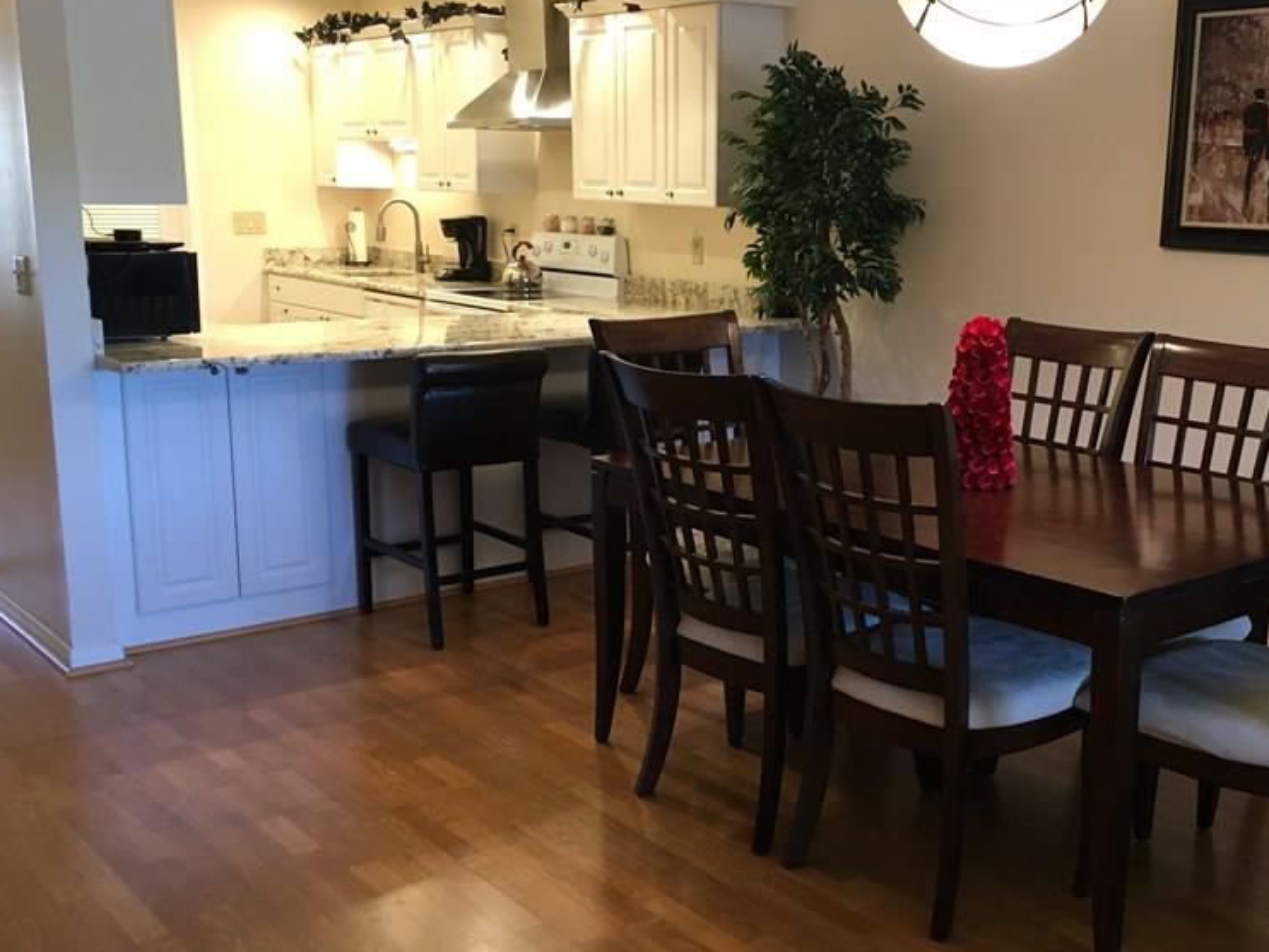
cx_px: 829
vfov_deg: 36.0
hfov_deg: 46.2
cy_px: 473
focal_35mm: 40
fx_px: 1467
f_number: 2.2
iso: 100
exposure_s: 1/30
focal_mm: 4.15
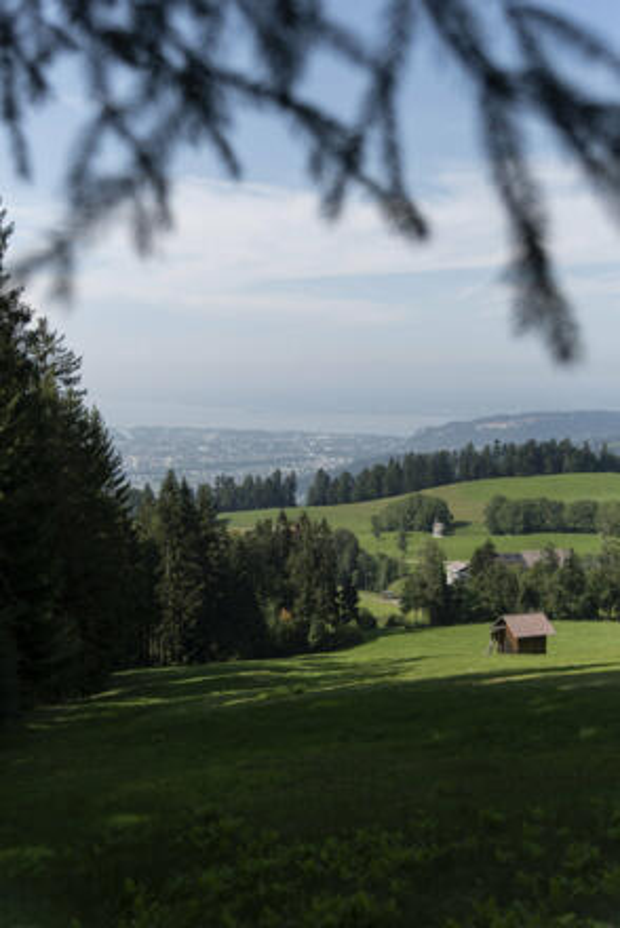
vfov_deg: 44.5
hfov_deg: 30.6
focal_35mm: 44
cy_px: 464
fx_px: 1135
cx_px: 310
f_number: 4
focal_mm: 44
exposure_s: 1/1000
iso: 100
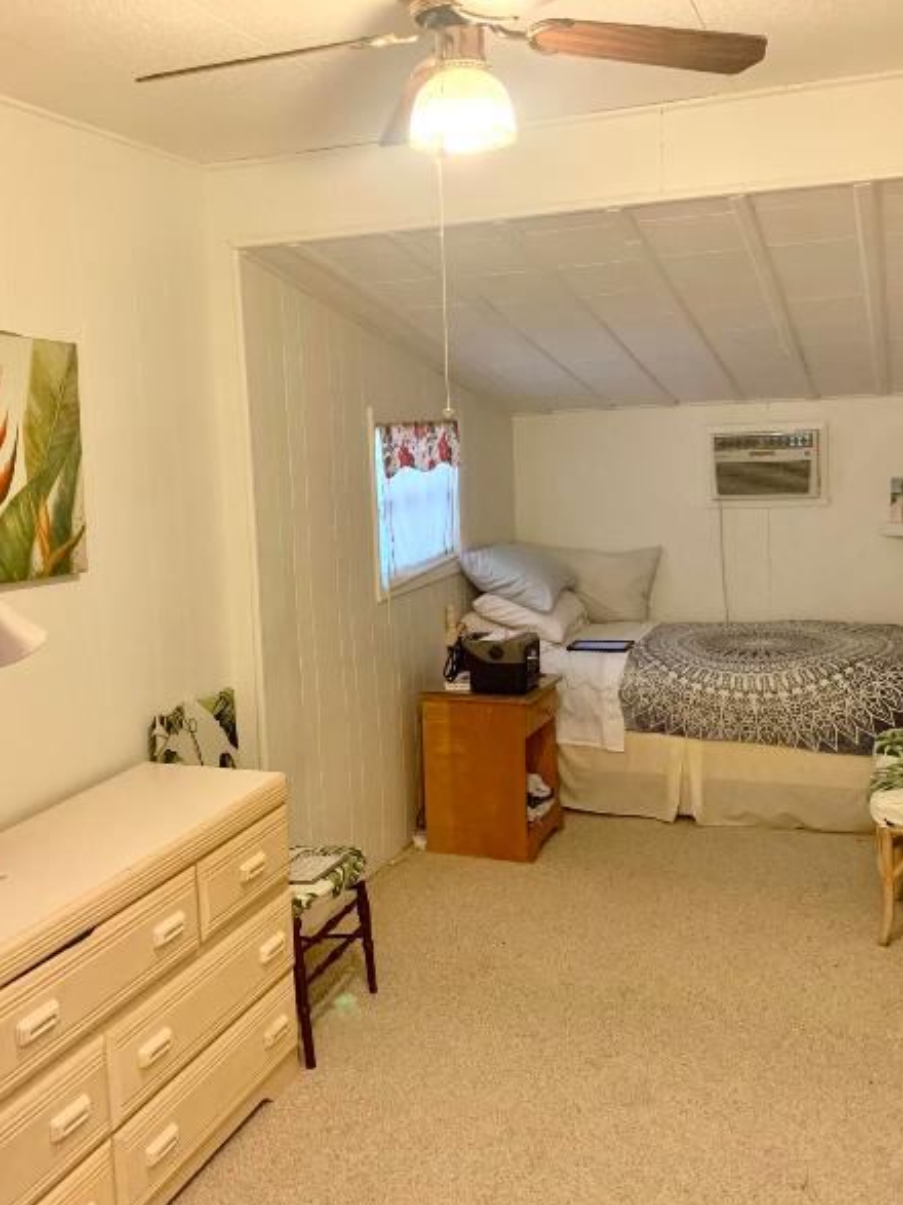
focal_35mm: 34
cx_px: 394
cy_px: 558
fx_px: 1183
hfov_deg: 41.7
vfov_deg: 53.9
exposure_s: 1/40
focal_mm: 4.25
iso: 400
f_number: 1.8
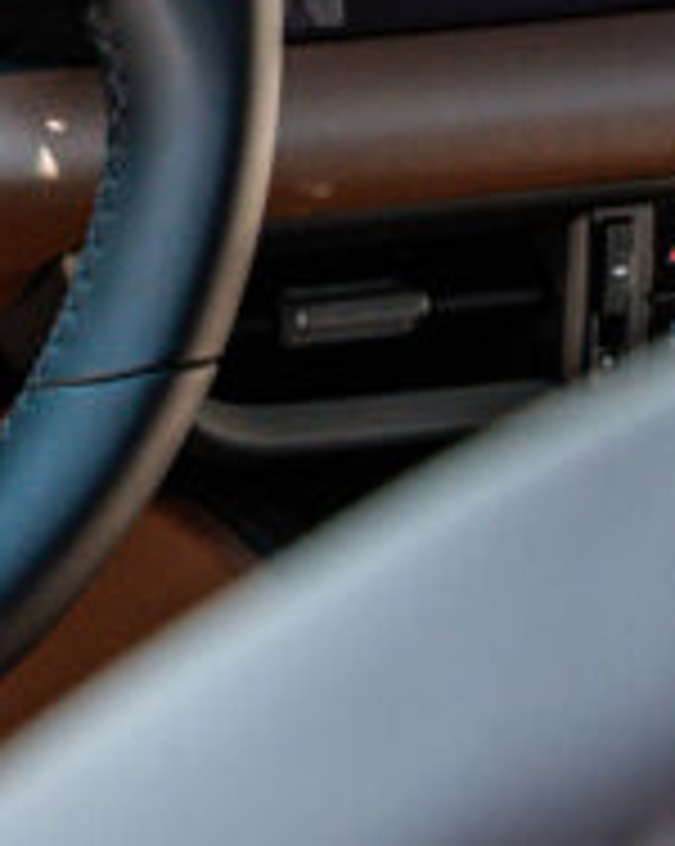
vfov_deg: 10.0
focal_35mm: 191
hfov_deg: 7.8
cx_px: -518
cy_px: -18
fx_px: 4789
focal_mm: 49.9
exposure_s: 1/125
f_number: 14
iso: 1000
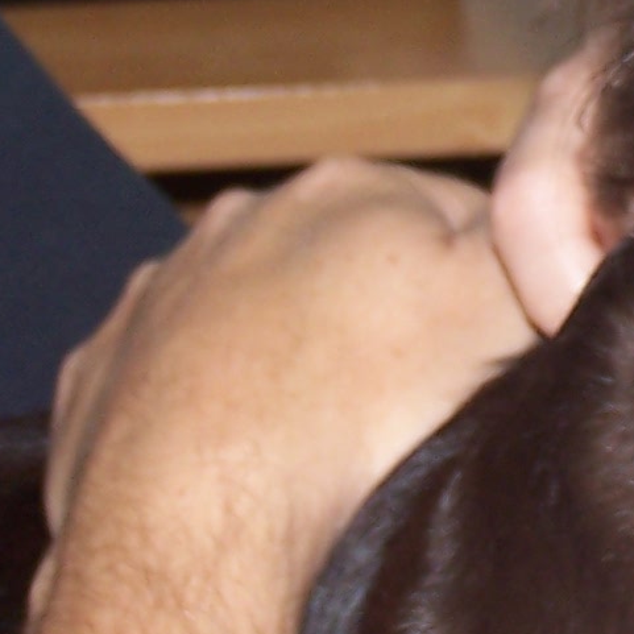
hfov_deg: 6.4
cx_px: 780
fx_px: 5615
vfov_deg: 6.4
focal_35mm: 271
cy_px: 32
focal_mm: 10.7
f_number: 3.2
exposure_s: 1/60
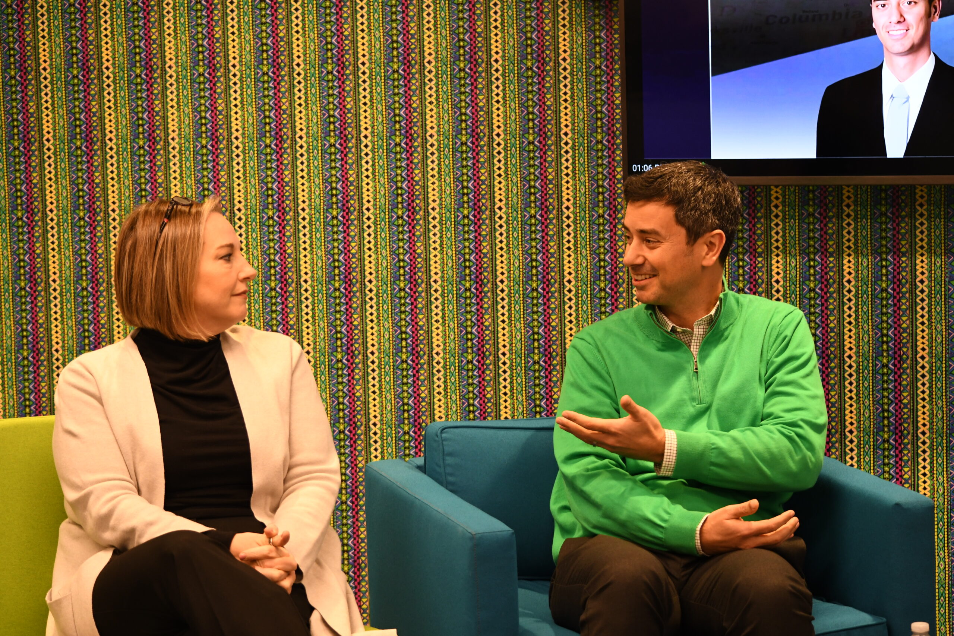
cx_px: 477
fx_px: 2782
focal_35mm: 105
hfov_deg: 19.5
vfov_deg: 13.0
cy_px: 318
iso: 1000
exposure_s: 1/80
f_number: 4.5
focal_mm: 70
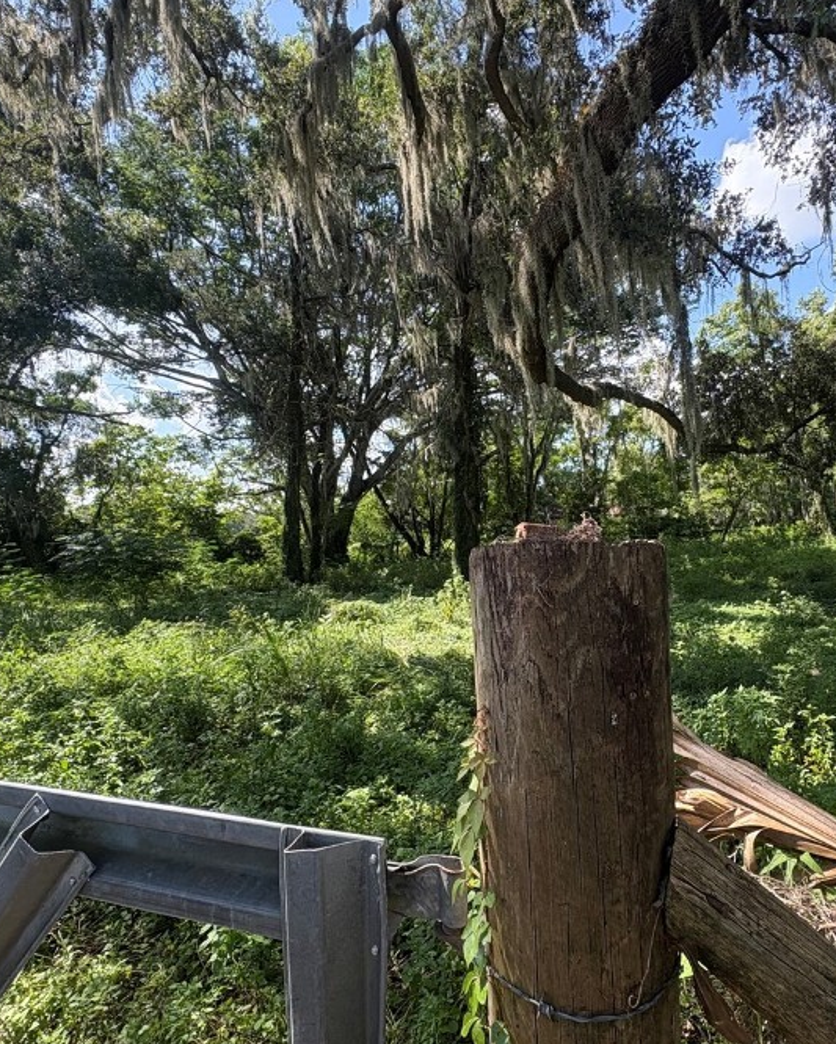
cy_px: 550
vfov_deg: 77.6
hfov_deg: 65.2
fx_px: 649
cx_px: 482
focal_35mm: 21
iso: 64
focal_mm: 2.22
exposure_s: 1/386
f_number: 2.2
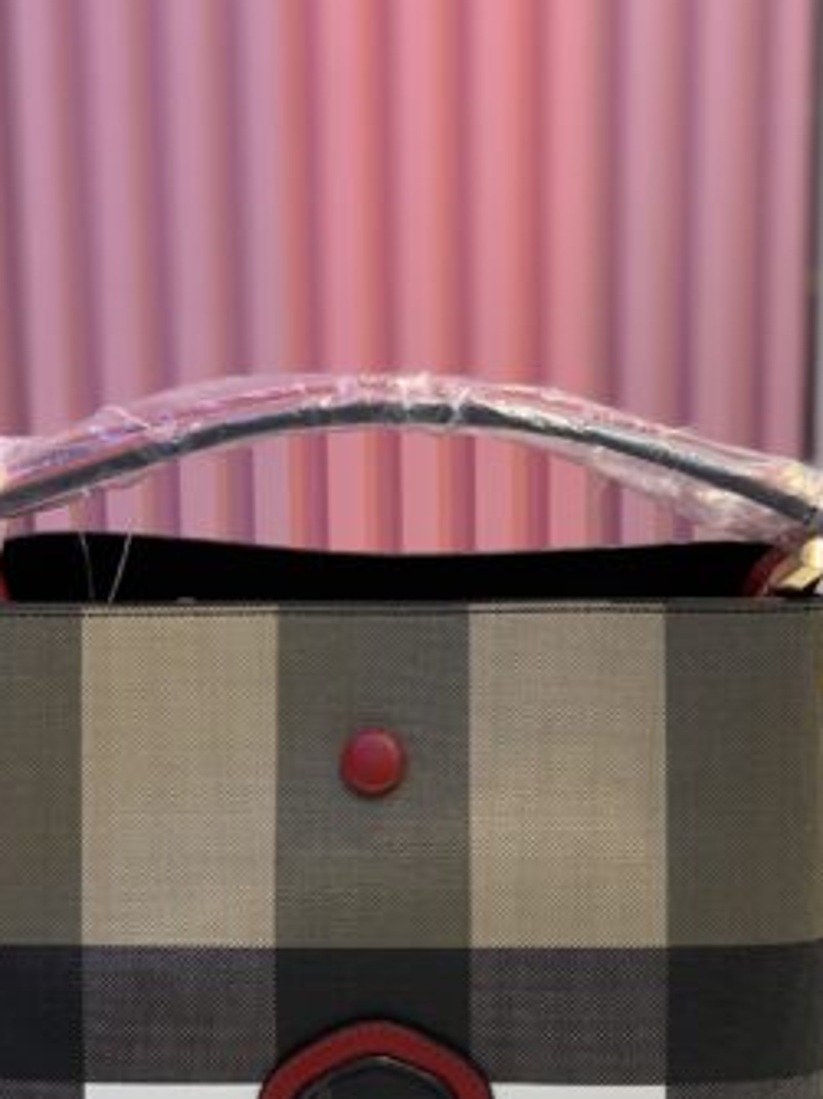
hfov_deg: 16.6
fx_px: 2823
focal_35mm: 89
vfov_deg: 21.9
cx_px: 354
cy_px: 723
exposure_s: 1/100
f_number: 2.4
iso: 100
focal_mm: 6
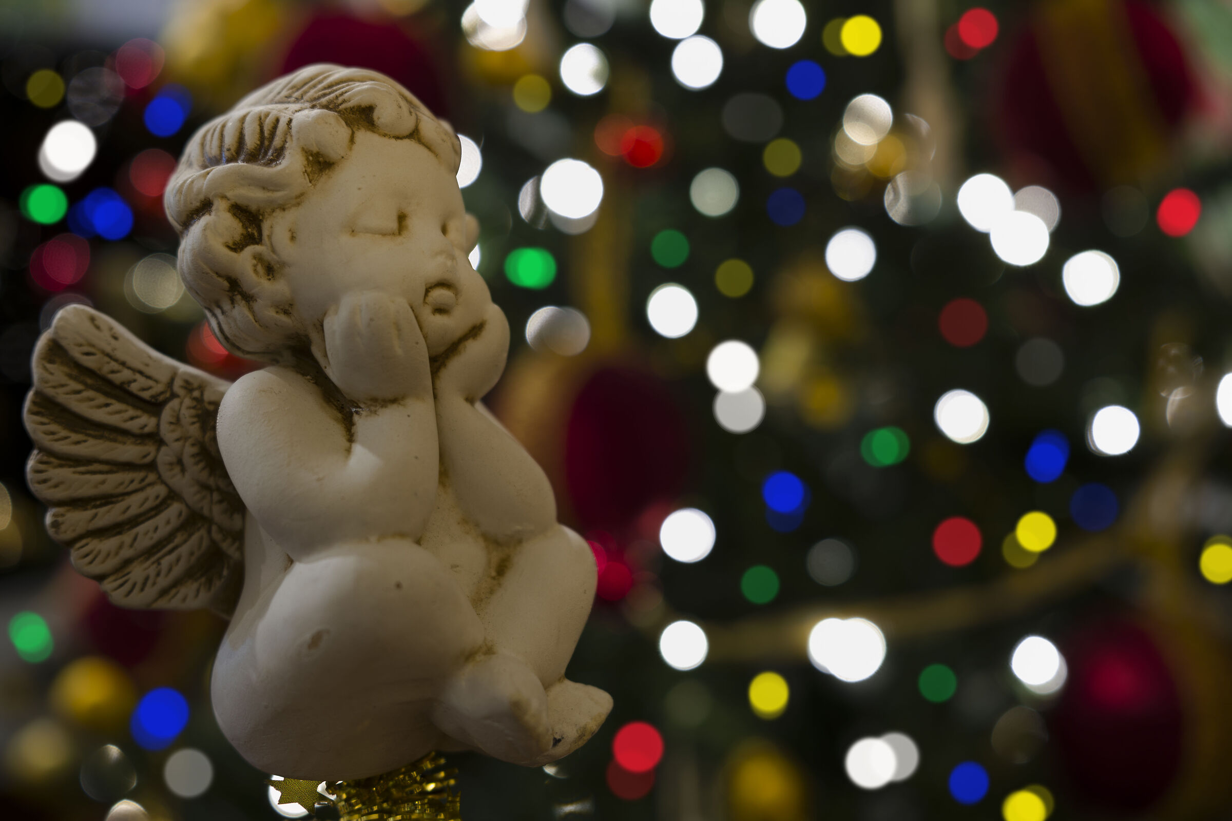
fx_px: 1540
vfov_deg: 29.9
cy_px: 410
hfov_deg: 43.6
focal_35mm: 45
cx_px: 616
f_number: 3.5
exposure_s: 5
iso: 25
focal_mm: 45
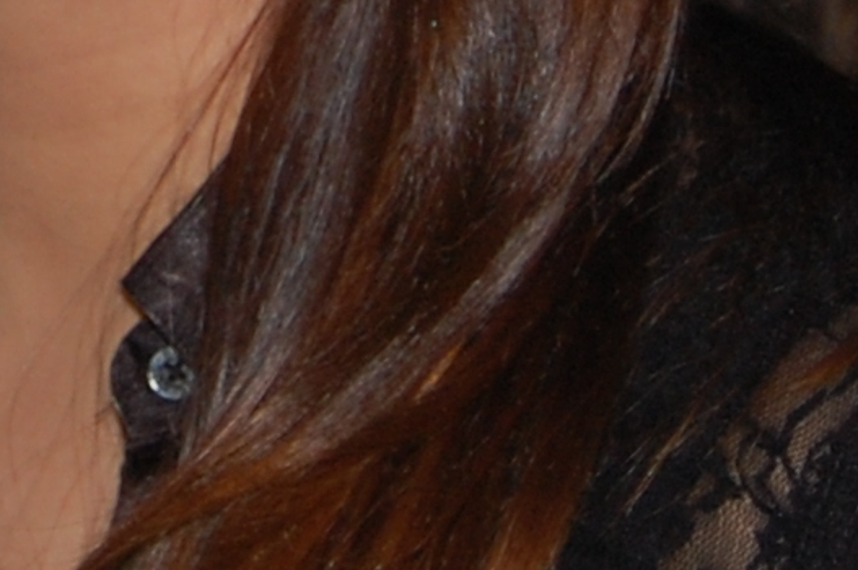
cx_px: -301
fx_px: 6522
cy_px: -557
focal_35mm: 274
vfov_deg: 4.9
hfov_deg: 7.4
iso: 400
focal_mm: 32
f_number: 4.5
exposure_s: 1/60
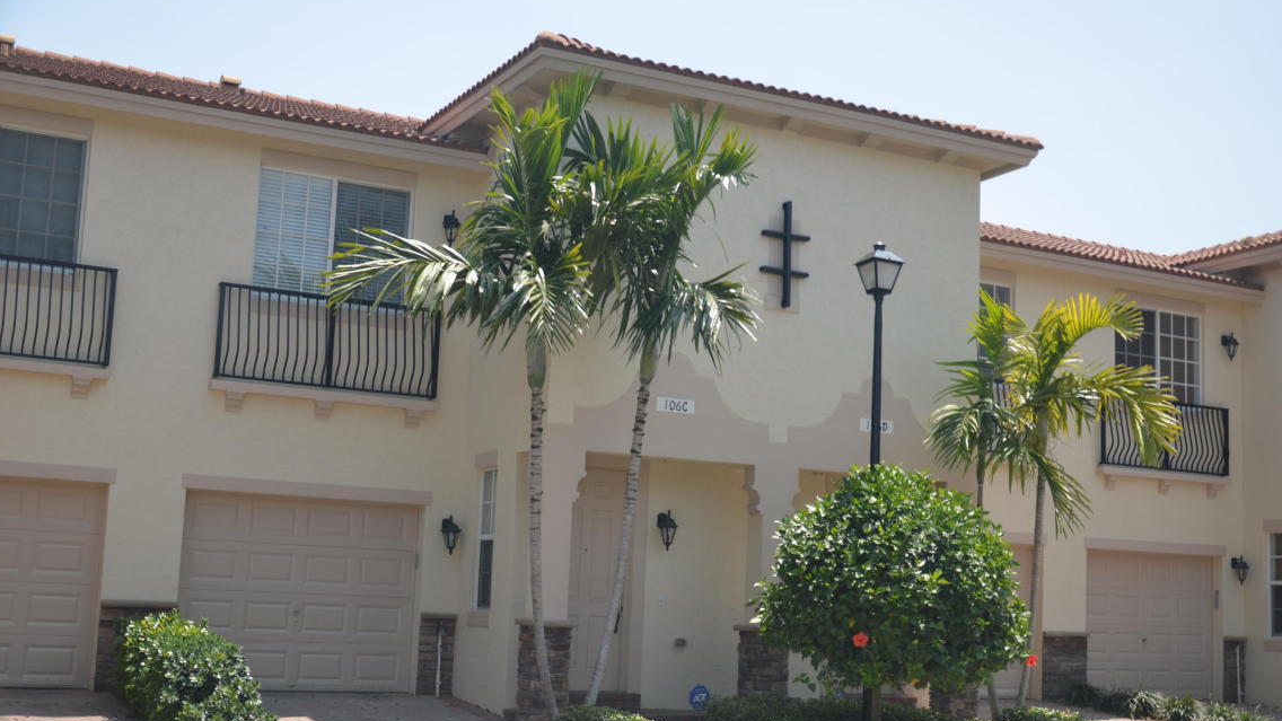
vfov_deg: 24.9
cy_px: 383
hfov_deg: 42.9
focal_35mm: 48
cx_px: 645
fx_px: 1632
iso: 100
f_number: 5
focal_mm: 30
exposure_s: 1/250
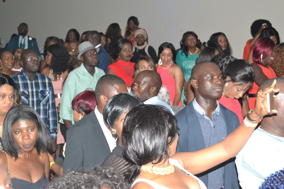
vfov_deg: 16.6
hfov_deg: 24.6
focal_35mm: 82
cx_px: 142
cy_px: 94
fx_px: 651
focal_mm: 55
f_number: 5.6
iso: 3200
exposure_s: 1/200
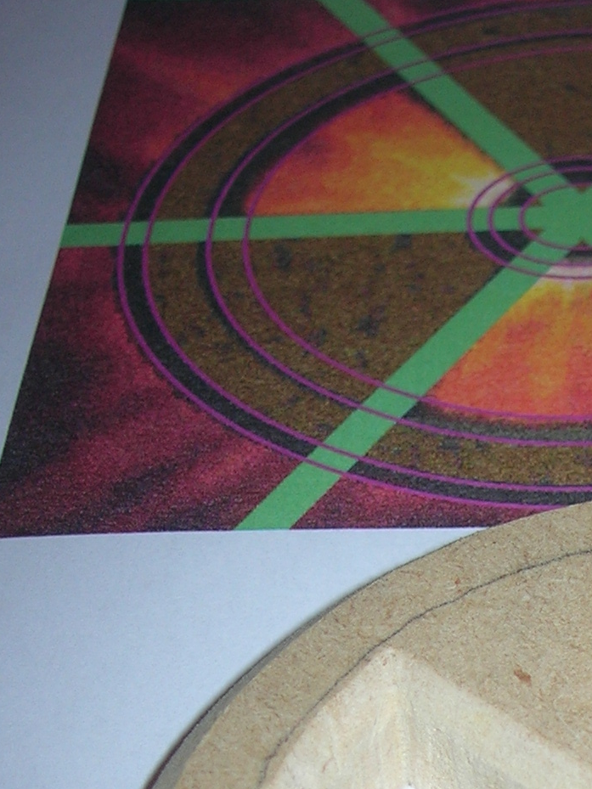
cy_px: 1005
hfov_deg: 13.6
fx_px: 2417
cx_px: 693
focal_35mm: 106
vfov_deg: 17.5
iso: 64
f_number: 2.8
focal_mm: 7.8
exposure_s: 1/60.1
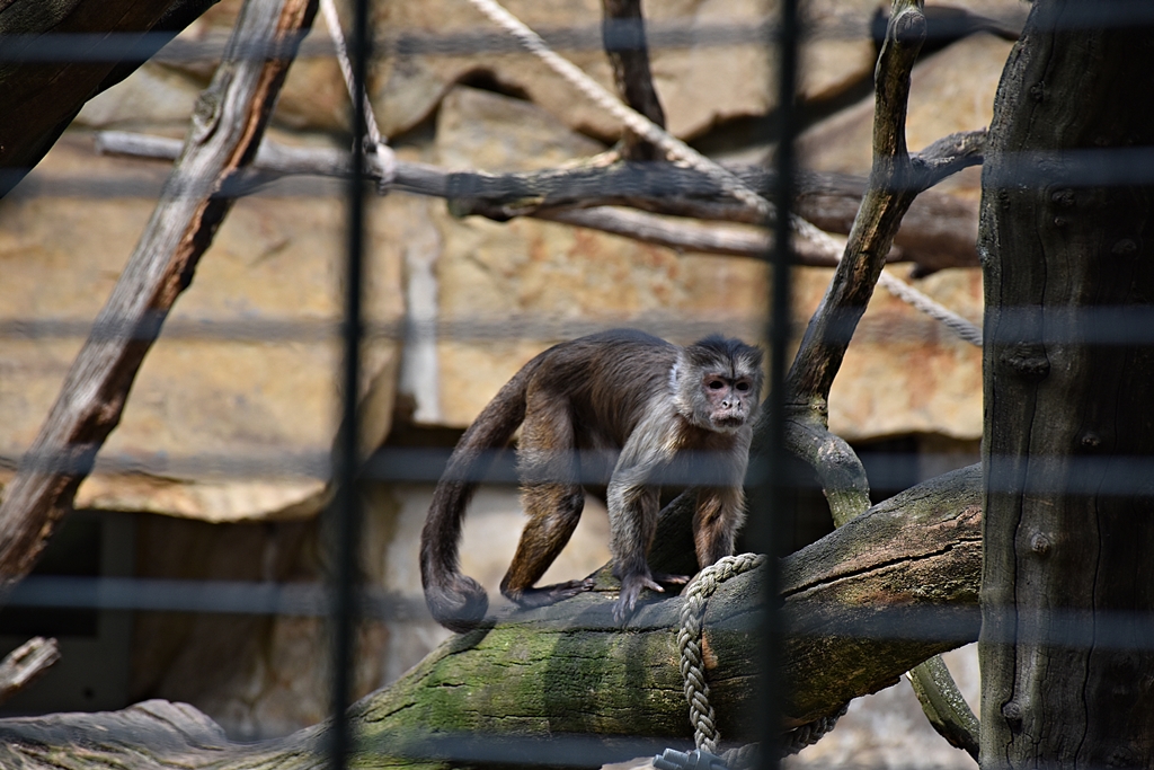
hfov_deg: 9.8
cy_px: 385
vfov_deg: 6.5
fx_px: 6732
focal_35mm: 210
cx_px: 577
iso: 400
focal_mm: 140
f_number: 5.6
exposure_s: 1/320
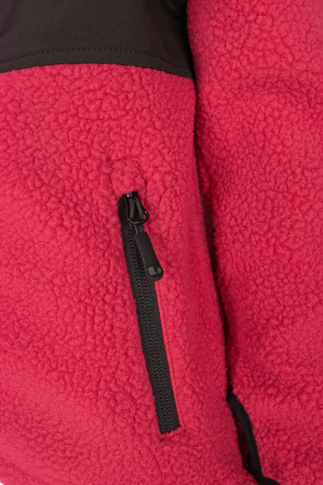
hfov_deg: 43.6
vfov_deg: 61.9
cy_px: 242
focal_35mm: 30
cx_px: 162
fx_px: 404
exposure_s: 1/800
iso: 800
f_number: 5.6
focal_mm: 20
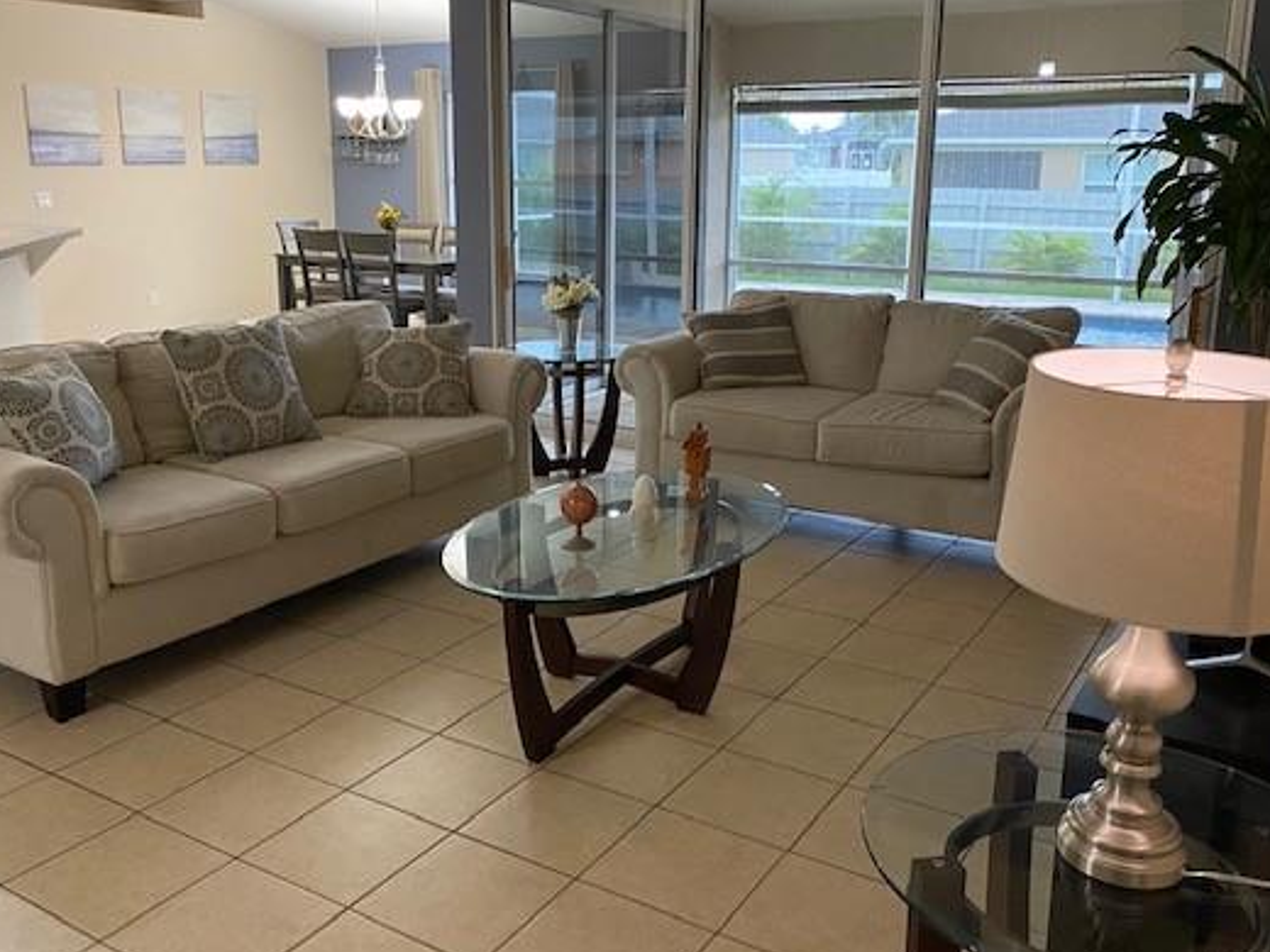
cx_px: 596
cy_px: 422
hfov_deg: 56.8
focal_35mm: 32
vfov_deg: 44.1
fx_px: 1174
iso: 500
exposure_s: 1/60
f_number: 1.8
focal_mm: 4.25
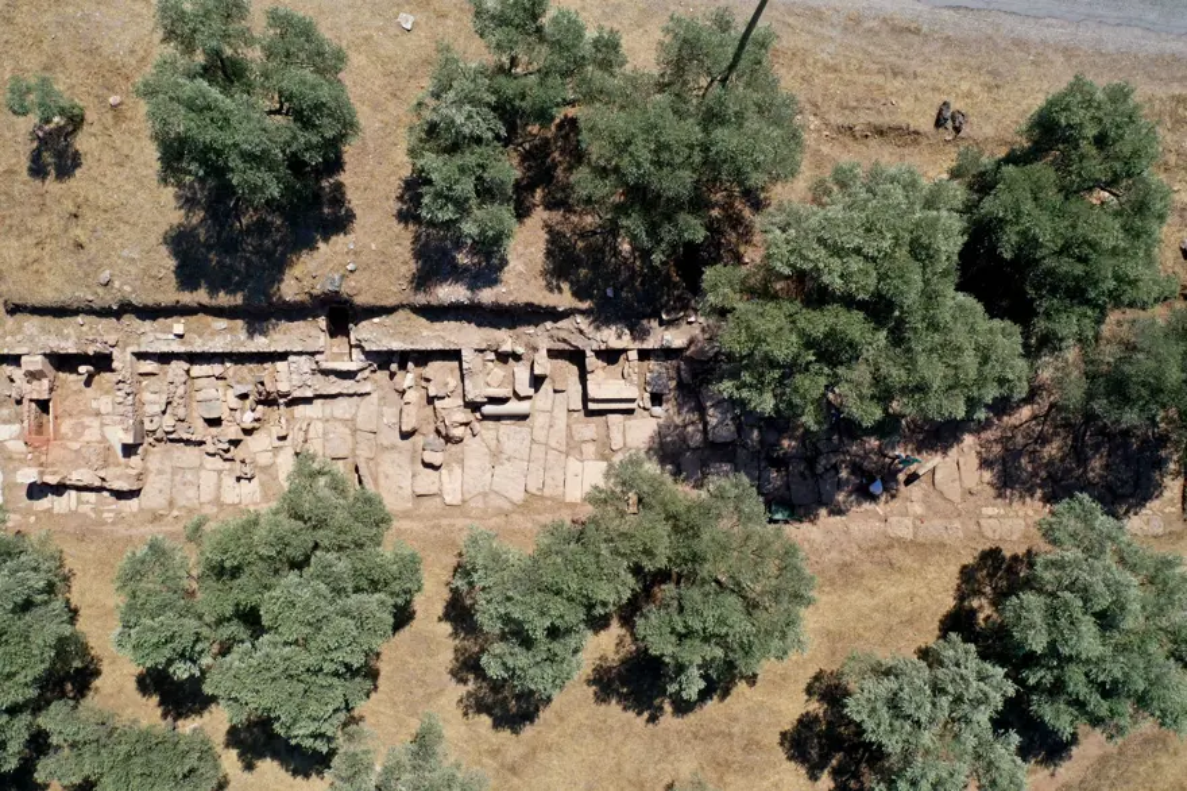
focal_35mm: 28
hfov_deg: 65.5
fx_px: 923
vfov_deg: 46.4
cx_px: 594
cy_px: 396
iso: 100
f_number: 2.8
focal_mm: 10.26
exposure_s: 1/2000
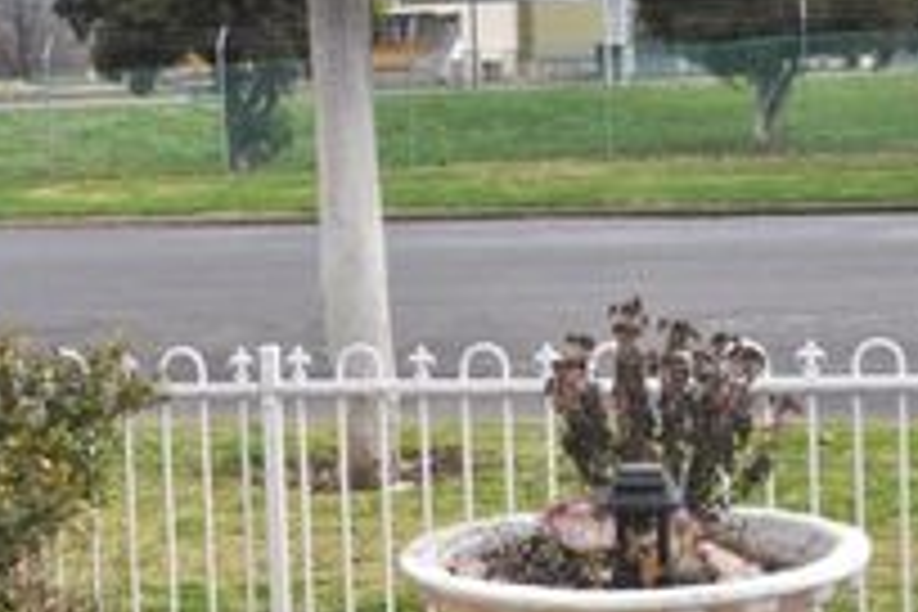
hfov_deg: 24.4
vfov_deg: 16.4
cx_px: 351
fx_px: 2116
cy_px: 182
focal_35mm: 83
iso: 200
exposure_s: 1/250
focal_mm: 24
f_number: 8
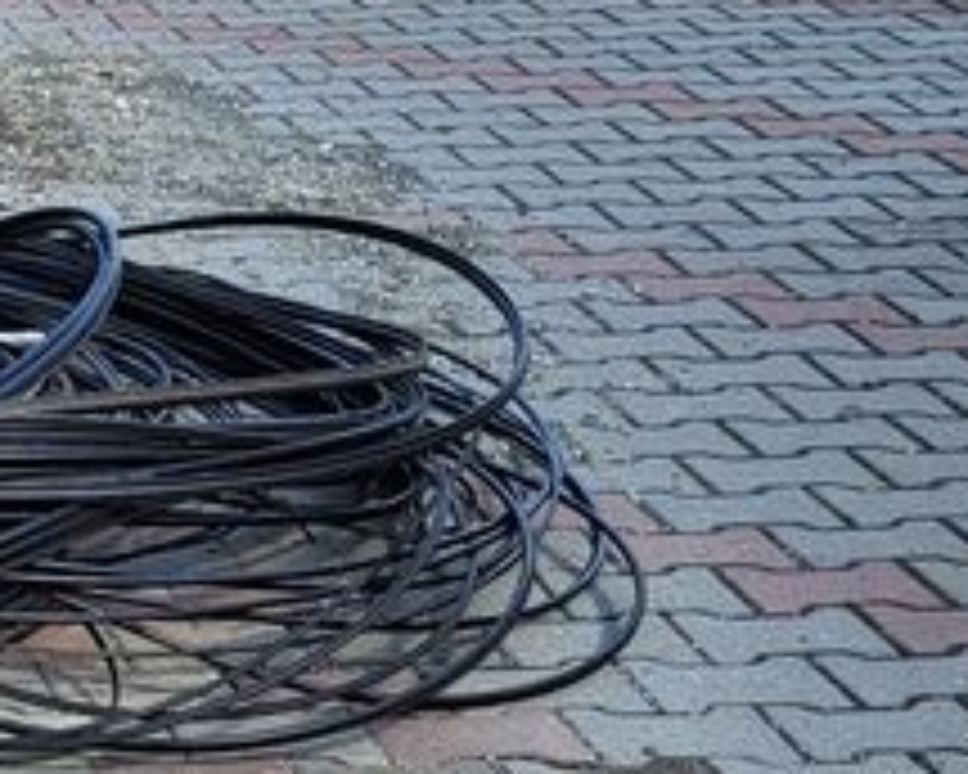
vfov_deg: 12.6
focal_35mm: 121
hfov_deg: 13.1
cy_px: 783
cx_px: -1130
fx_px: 3467
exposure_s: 1/697
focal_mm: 5.4
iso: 40
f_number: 1.8
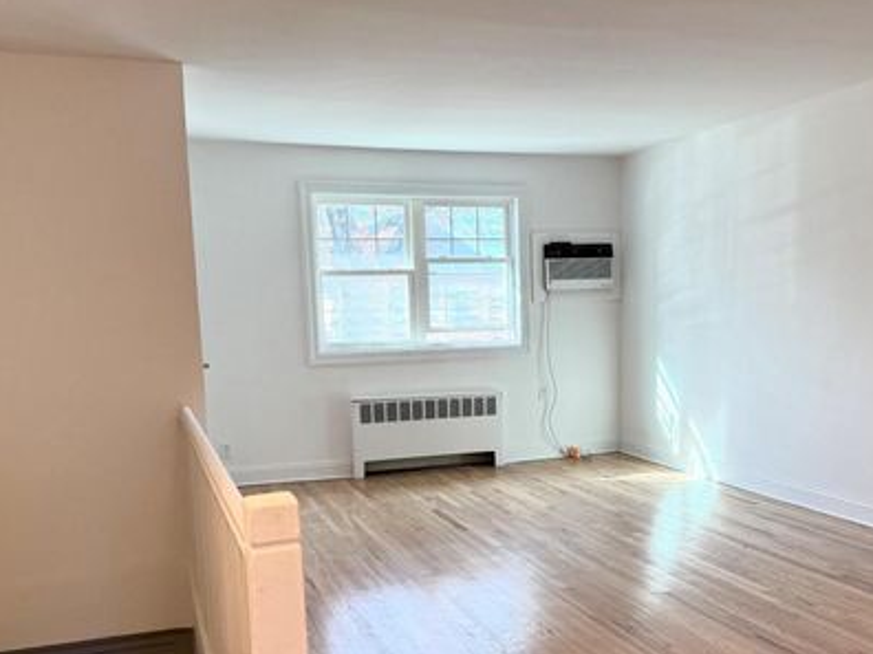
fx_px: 908
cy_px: 406
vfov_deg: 39.4
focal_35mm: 36
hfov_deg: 51.2
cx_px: 494
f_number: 1.78
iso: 200
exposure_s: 1/188
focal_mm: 6.76
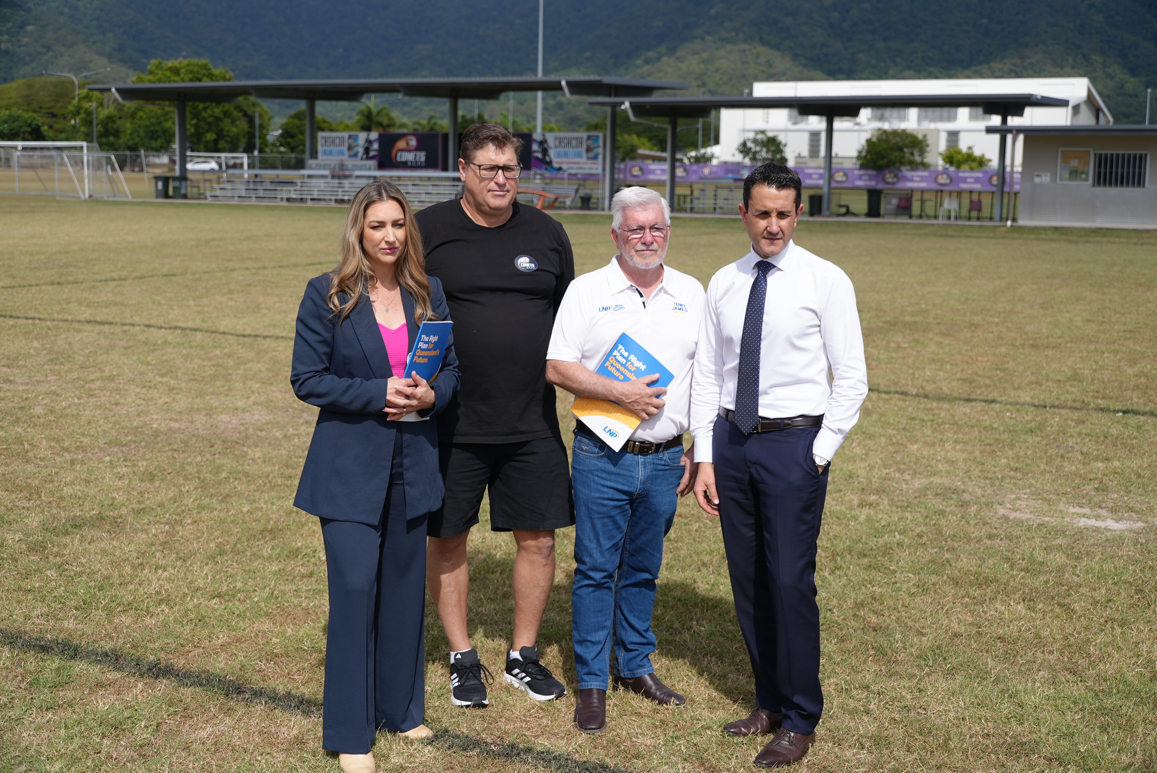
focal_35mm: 43
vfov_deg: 31.2
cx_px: 578
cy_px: 386
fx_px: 1383
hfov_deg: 45.4
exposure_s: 1/1000
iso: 80
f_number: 4.5
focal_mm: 43
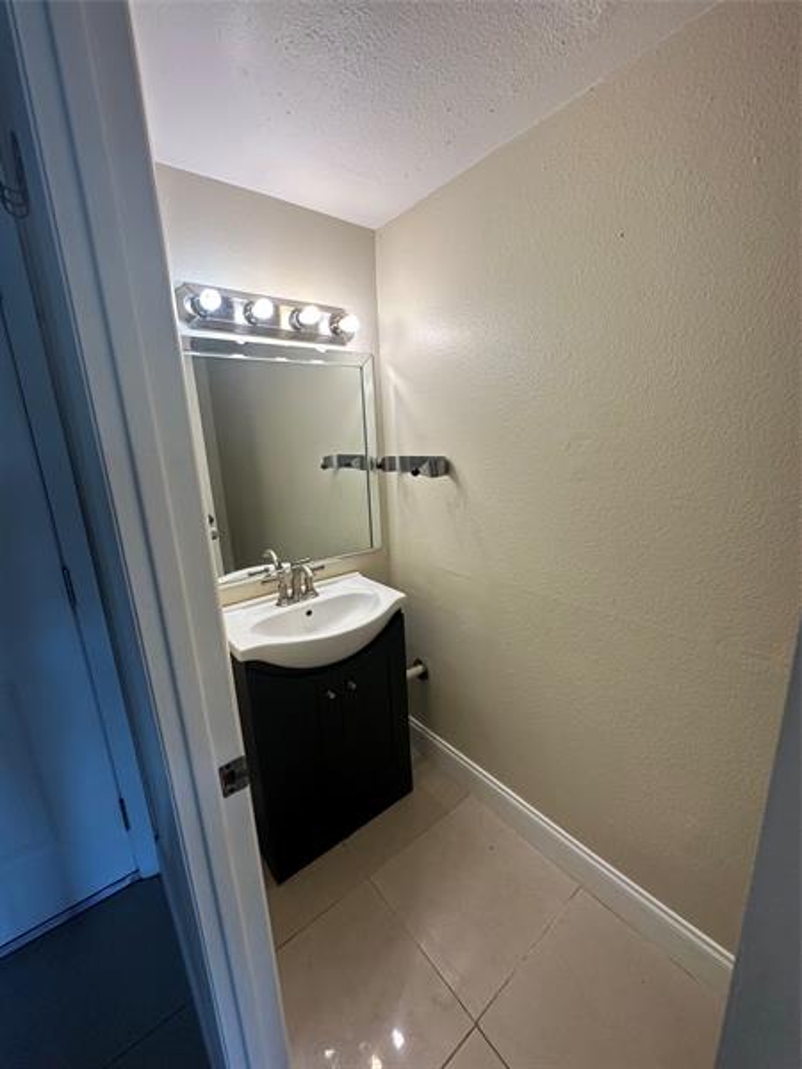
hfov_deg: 85.7
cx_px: 401
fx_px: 432
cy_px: 534
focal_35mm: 14
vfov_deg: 102.1
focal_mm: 2.22
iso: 80
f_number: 2.2
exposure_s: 1/120
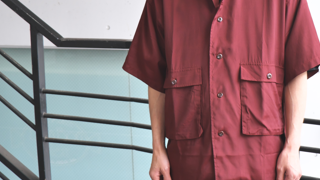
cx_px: 218
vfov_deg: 18.7
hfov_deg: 32.5
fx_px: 543
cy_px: 44
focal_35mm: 64
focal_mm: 18
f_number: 2.8
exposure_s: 1/60
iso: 640
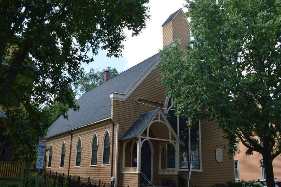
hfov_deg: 53.2
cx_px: 140
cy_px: 94
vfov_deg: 36.8
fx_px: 281
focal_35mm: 36
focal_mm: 24
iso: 100
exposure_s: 1/160
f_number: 6.3
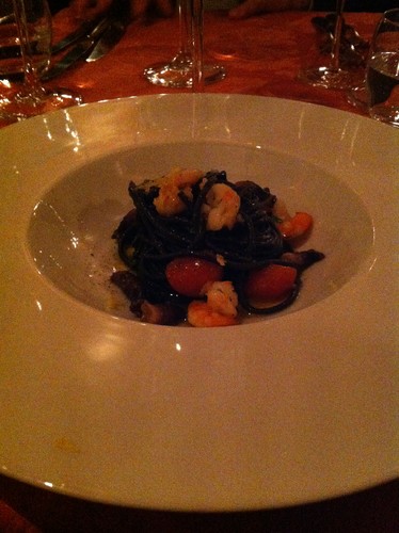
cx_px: 200
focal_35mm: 35
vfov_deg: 52.7
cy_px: 266
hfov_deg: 40.6
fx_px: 539
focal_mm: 3.85
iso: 1000
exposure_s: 1/15
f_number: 2.8
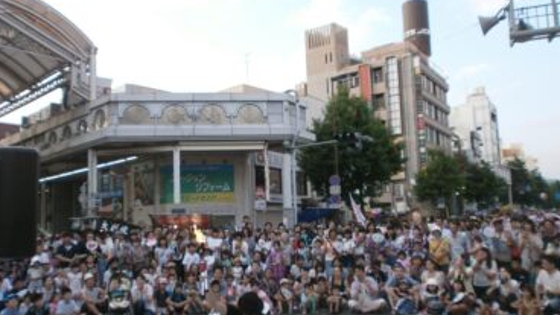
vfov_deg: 36.6
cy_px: 183
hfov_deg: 61.0
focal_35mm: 32
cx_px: 269
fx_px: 475
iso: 100
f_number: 2.9
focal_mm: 4.8
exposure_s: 1/160
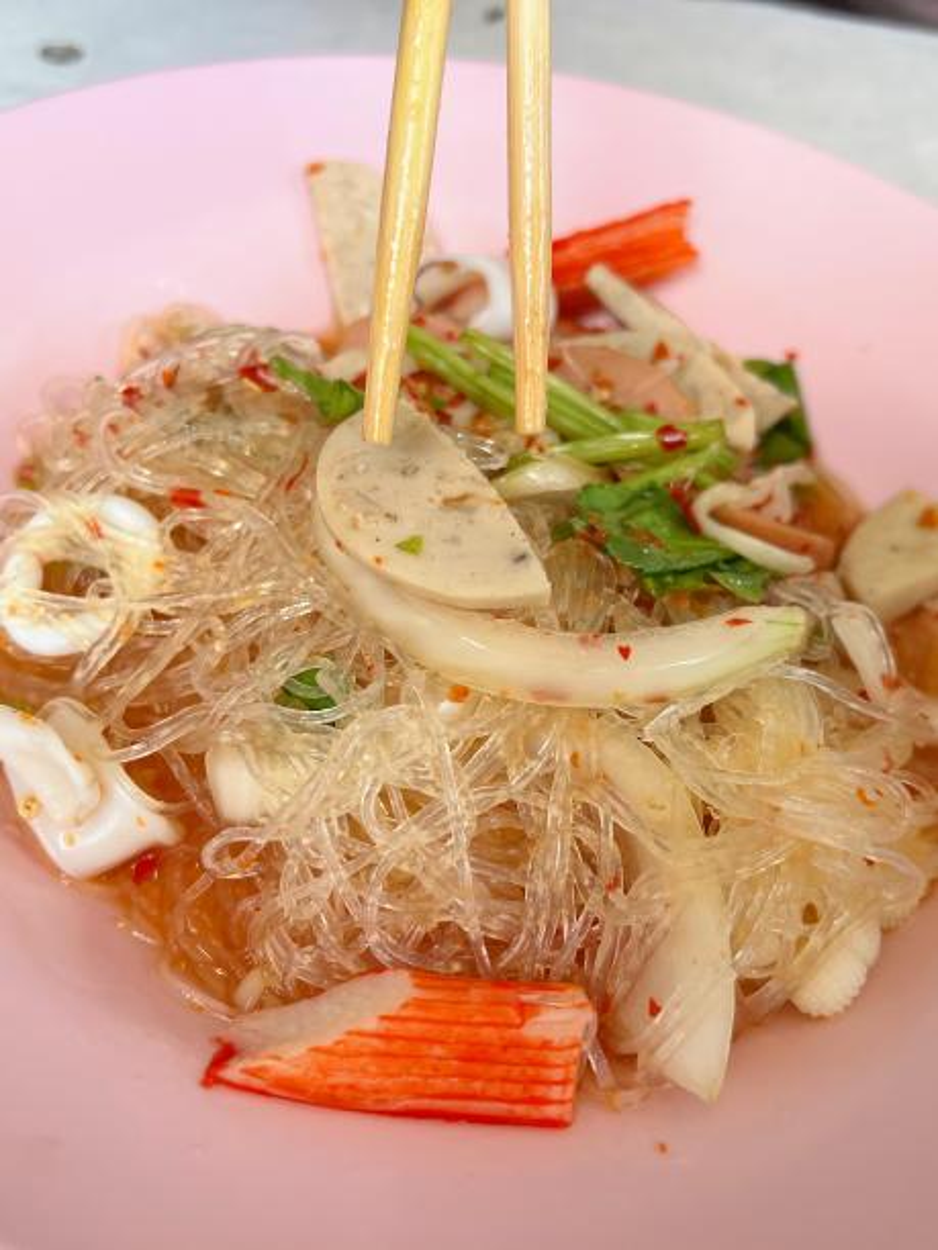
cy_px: 625
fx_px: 939
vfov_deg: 67.3
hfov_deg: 53.1
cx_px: 469
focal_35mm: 26
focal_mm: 5.7
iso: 50
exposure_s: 1/581
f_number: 1.5
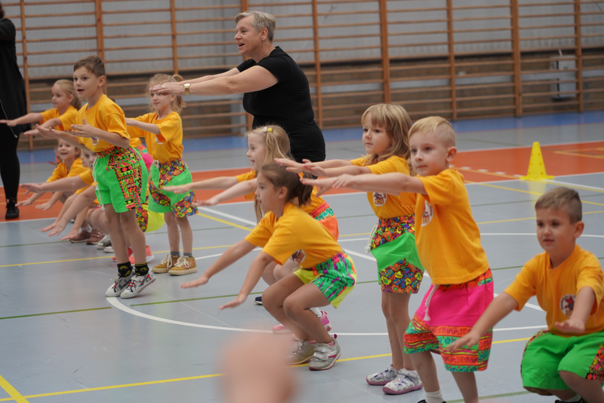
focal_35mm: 105
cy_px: 202
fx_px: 1762
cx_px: 302
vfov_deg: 13.0
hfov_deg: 19.5
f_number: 4
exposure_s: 1/160
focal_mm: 105
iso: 250
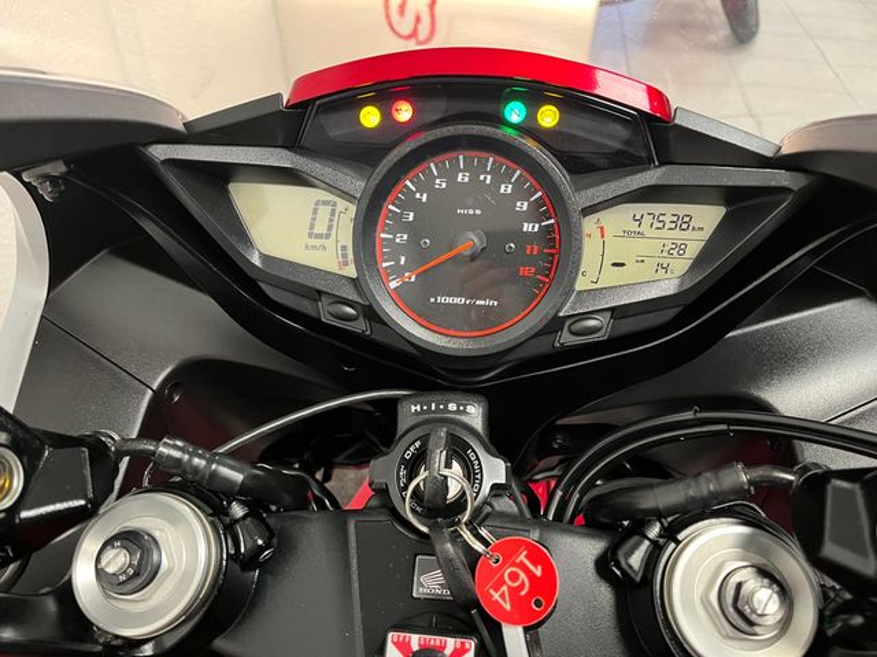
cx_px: 438
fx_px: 659
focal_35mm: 26
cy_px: 328
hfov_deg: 67.3
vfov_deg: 53.1
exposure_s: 1/49
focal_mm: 5.1
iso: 400
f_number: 1.6
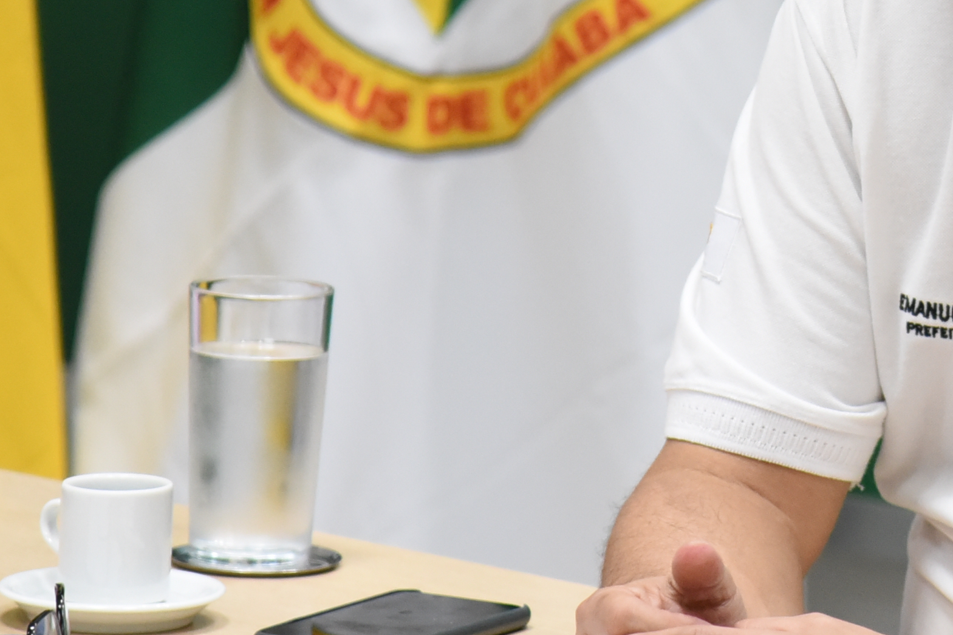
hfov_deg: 6.0
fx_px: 9132
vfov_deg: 4.0
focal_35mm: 345
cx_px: 913
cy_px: -16
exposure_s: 1/160
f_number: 4
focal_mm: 120
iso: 3200
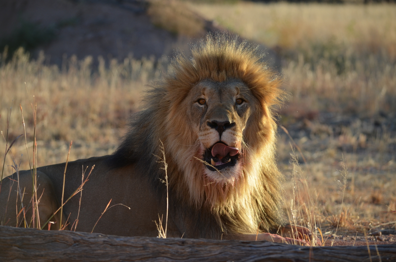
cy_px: 131
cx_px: 198
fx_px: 2799
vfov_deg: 5.4
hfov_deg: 8.1
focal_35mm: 255
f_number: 5.6
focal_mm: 170
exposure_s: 1/500
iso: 280
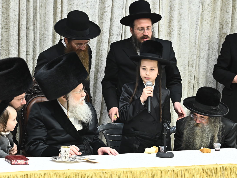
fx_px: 1581
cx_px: 110
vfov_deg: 6.4
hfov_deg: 8.6
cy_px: 97
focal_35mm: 231
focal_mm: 185
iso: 3200
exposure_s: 1/200
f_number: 8
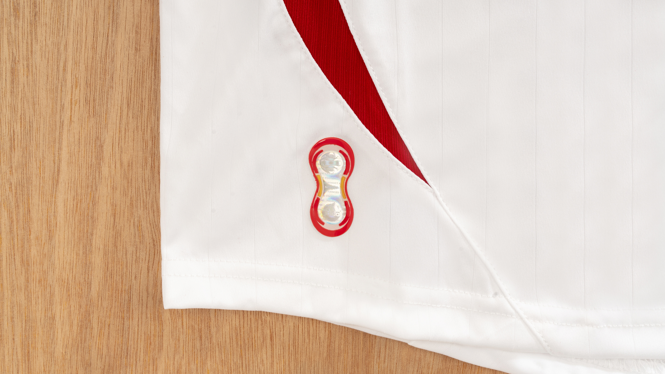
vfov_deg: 20.7
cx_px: 334
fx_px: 1023
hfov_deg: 36.0
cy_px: 191
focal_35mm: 58
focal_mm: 55
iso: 100
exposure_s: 1/125
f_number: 11
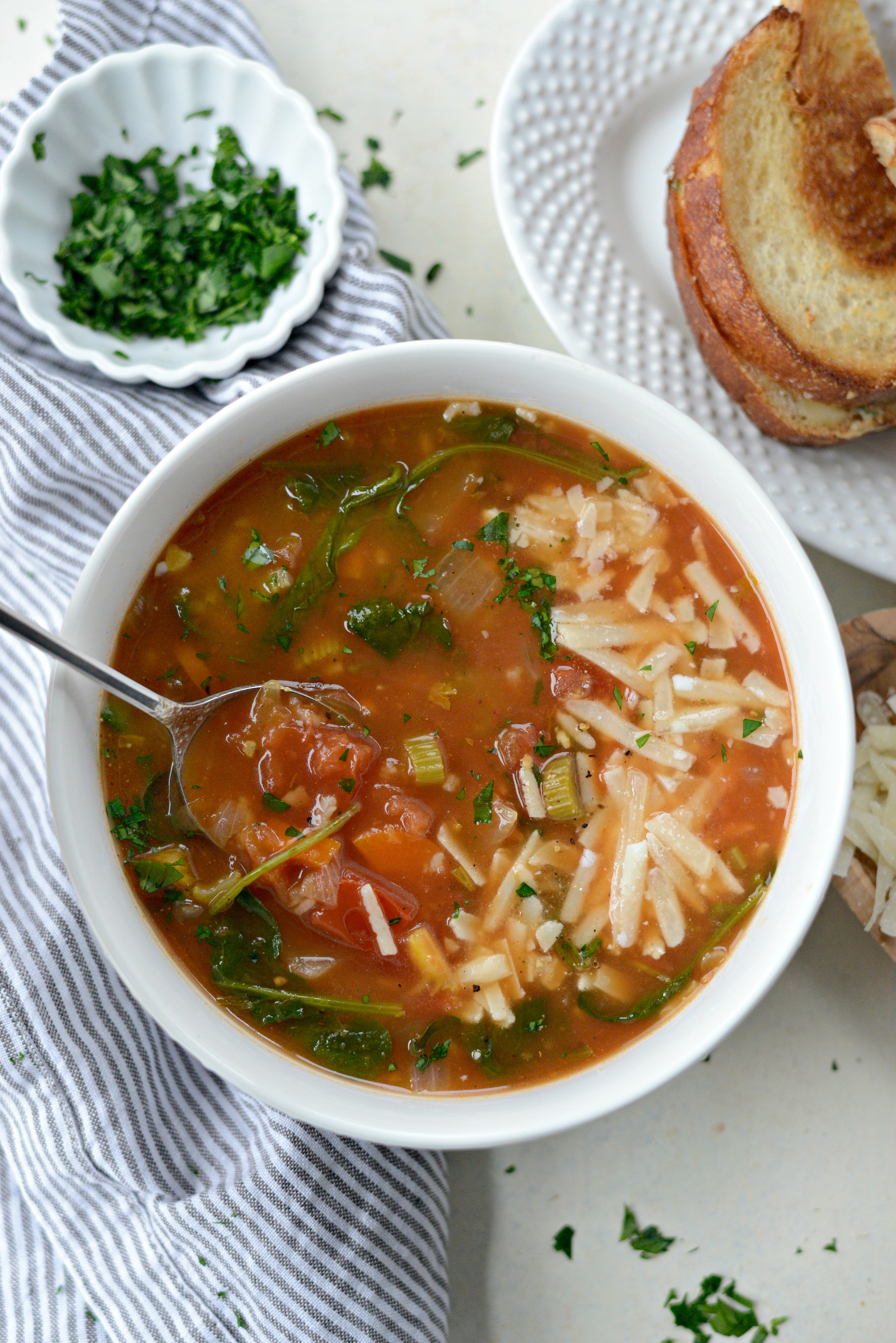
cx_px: 448
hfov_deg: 27.0
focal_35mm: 50
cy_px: 672
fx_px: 1865
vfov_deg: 39.6
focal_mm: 50
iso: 1800
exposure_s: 1/1000
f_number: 3.2
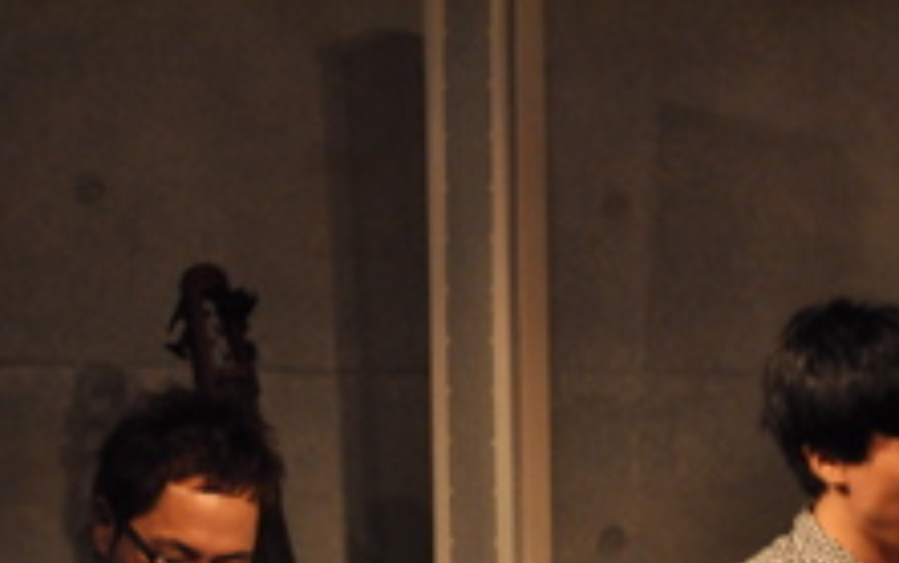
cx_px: 494
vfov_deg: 6.4
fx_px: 5048
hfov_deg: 10.2
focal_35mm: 206
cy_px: 496
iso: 2500
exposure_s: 1/30
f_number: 5.3
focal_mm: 75
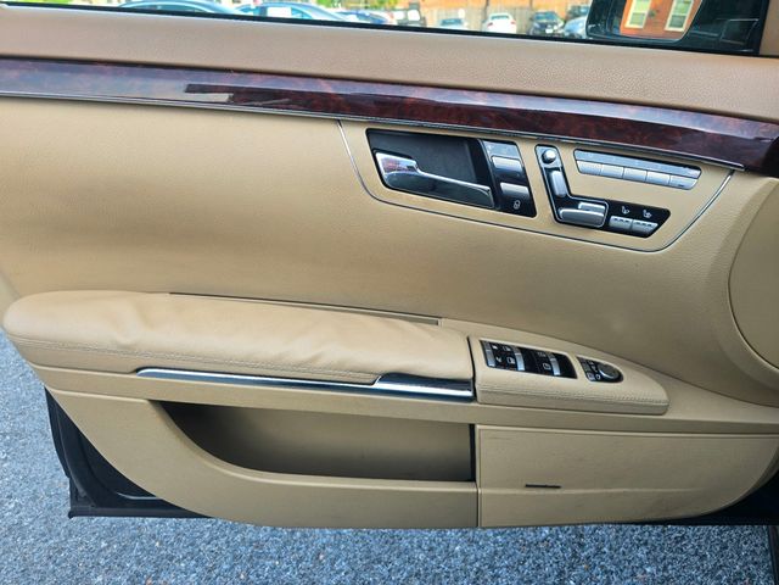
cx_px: 390
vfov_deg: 58.9
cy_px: 292
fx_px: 518
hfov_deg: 73.9
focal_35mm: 23
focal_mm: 6.3
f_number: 1.7
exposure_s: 1/180
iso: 25
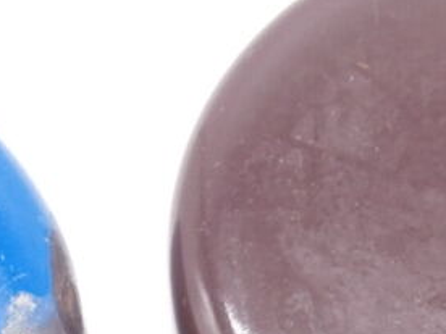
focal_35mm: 176
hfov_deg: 11.2
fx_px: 2268
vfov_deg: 8.3
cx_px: 136
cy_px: 495
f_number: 3.9
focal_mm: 6.67
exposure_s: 1/80
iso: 100
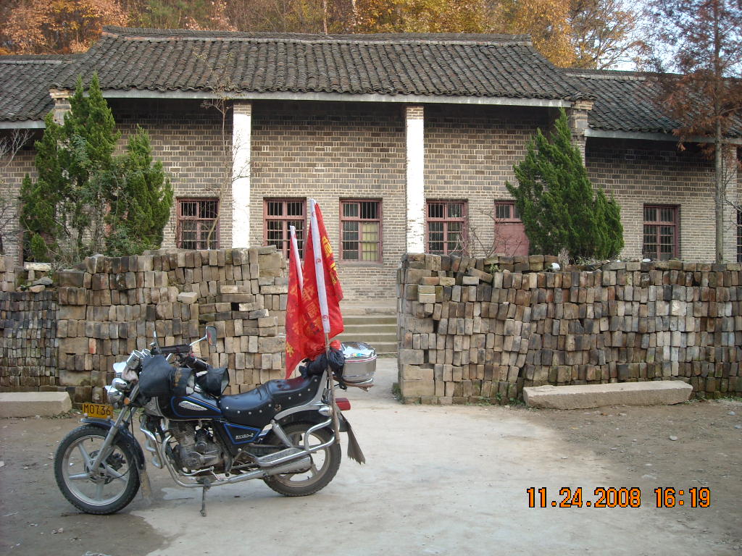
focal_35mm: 35
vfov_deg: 40.7
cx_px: 371
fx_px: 750
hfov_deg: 52.6
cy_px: 278
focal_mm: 5.7
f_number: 2.8
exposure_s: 1/80
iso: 64
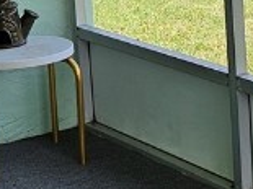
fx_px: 1110
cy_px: -29
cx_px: 330
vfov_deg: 9.6
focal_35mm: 152
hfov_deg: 12.6
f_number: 1.8
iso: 25
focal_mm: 5.4
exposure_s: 1/599
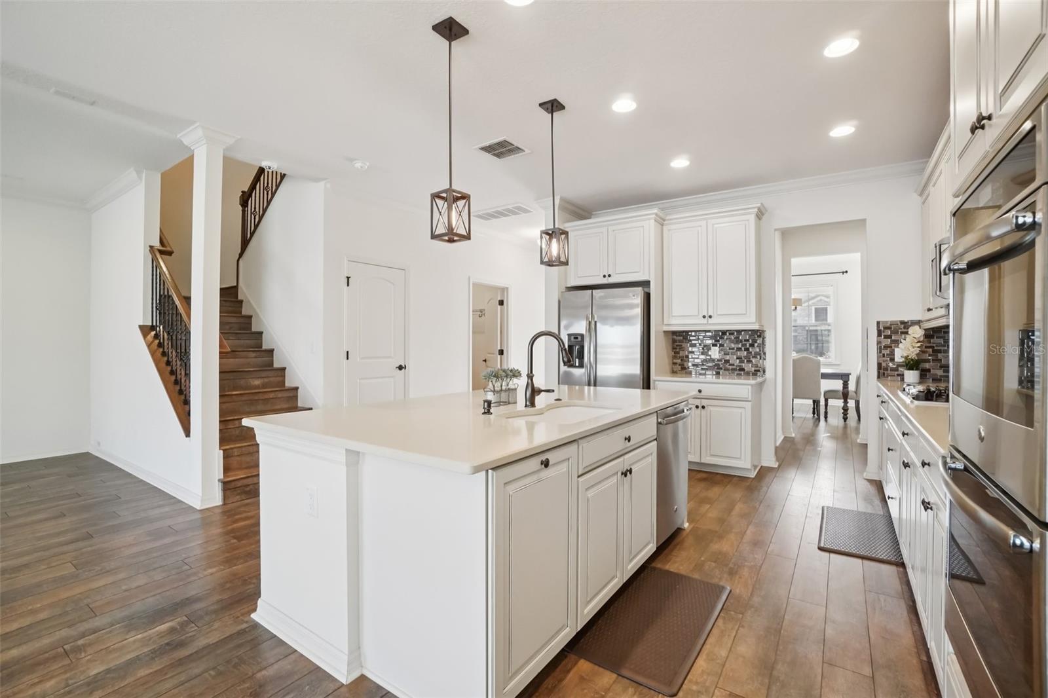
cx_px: 524
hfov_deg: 100.4
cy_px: 349
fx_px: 437
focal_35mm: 15
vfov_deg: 77.3
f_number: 8
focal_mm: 10
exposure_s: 1/30
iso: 640
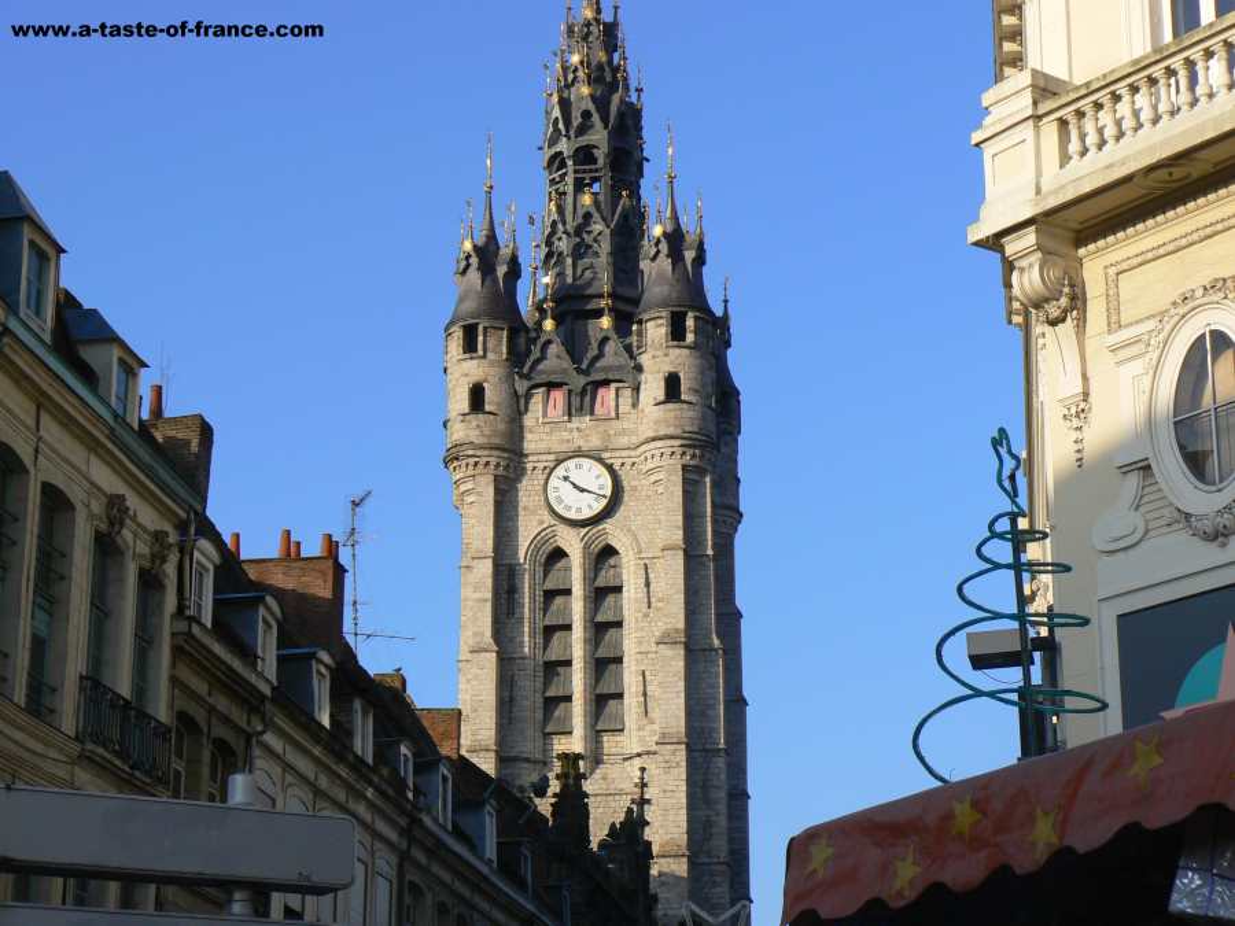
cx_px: 618
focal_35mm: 80
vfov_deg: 18.4
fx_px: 2854
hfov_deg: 24.4
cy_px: 463
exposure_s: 1/400
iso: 80
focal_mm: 13.4
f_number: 5.6
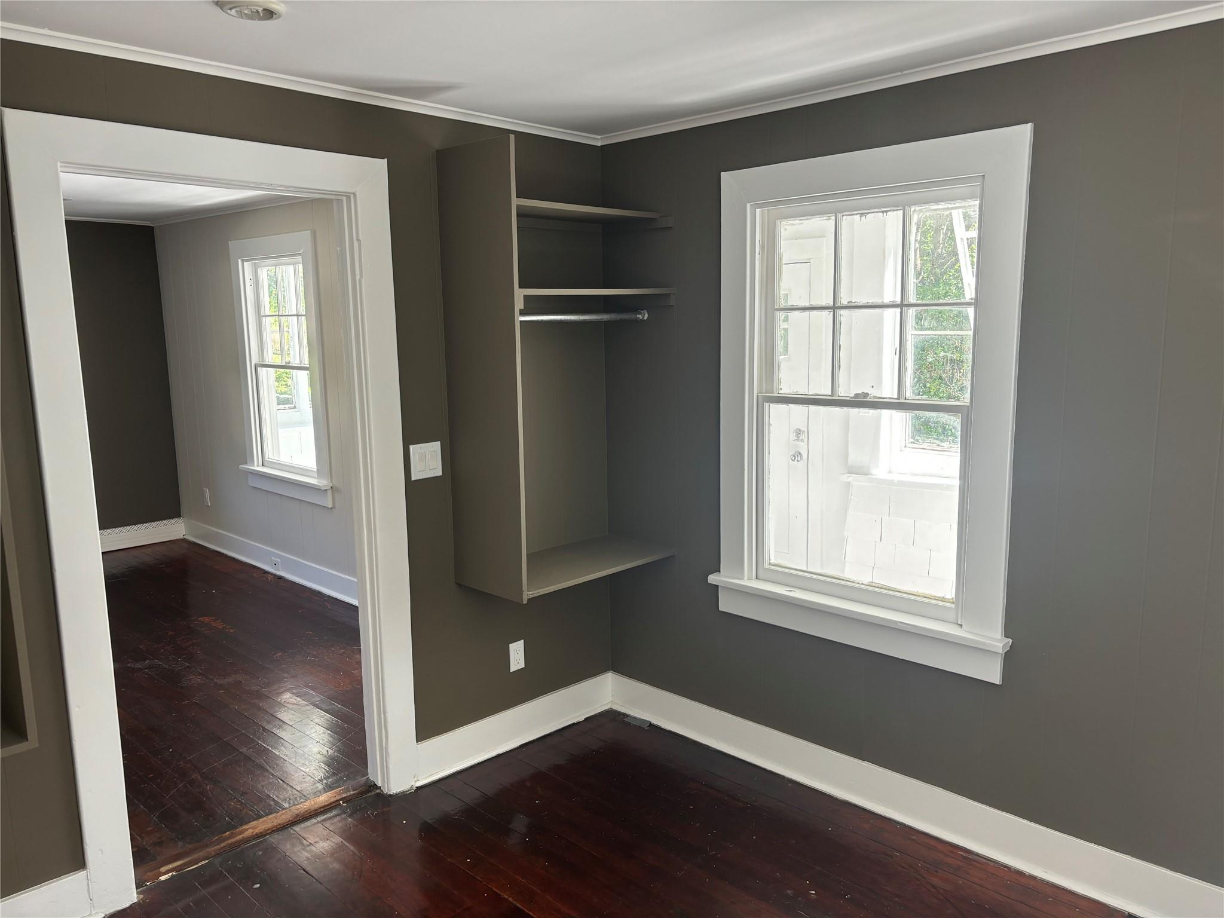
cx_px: 612
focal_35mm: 26
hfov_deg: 67.3
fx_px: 919
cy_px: 459
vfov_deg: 53.1
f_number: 1.6
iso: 64
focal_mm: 5.96
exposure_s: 1/121
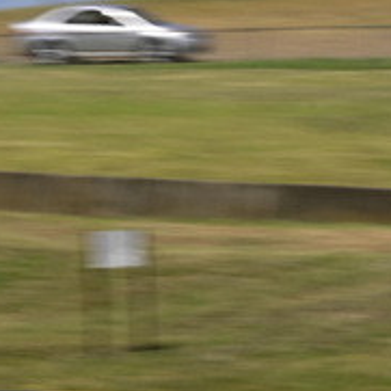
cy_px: 106
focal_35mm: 451
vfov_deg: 3.9
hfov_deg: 3.9
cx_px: -149
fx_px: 5763
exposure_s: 1/100
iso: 125
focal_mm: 80
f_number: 22
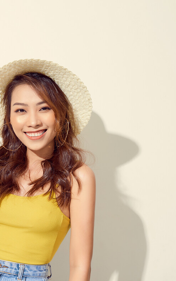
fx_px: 445
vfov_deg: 34.7
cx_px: 44
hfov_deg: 22.2
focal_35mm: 58
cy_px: 195
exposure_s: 1/160
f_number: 5.6
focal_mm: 35
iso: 200
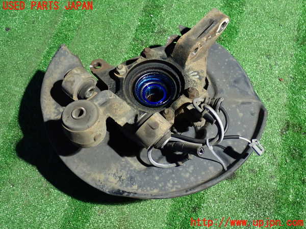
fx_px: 389
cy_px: 114
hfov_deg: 42.9
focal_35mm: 44
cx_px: 153
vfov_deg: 32.9
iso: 800
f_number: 2.9
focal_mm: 7.84
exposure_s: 1/15
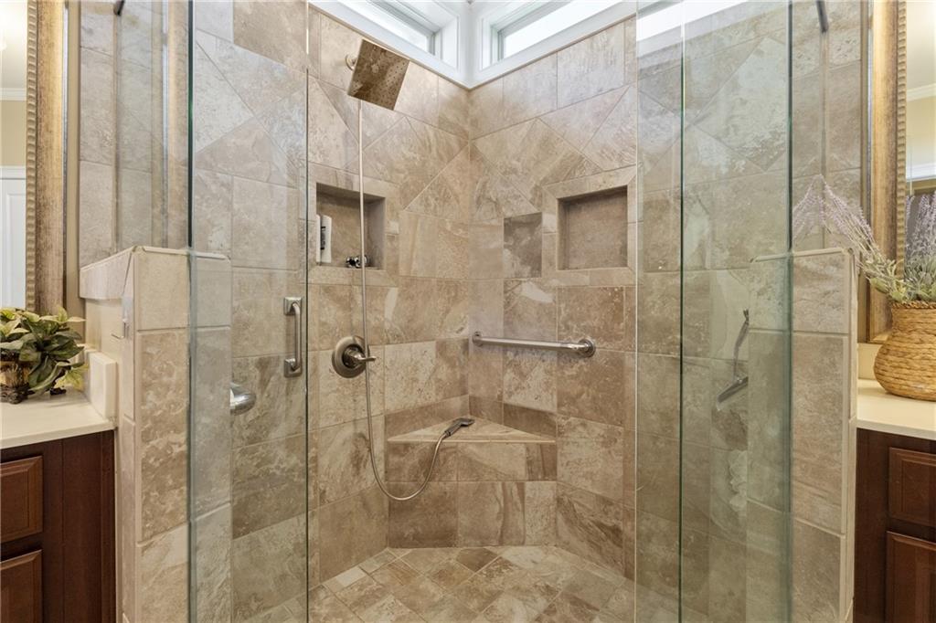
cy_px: 312
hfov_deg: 95.0
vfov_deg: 72.0
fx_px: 429
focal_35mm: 16
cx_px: 468
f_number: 7.1
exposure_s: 1/30
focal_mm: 16.5
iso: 1250
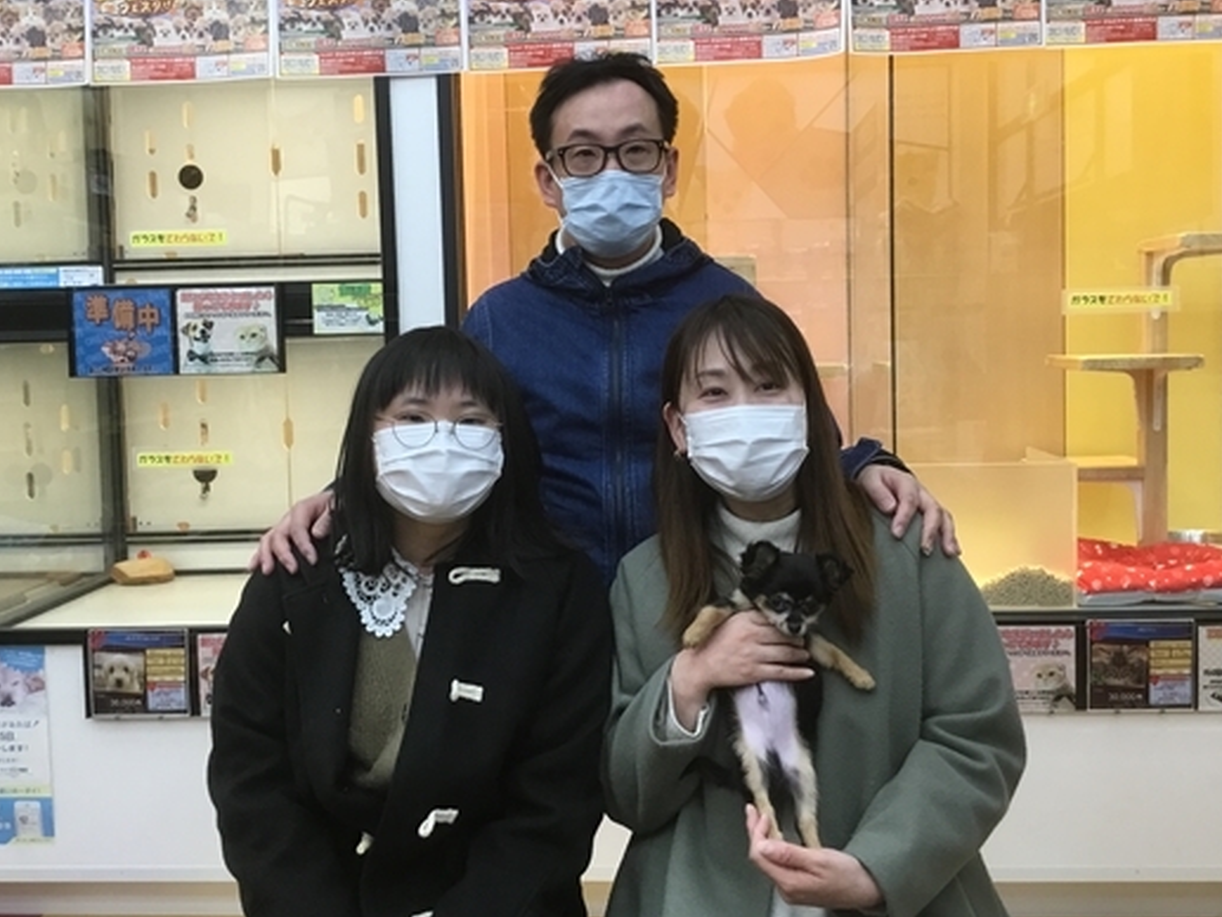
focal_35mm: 36
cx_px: 600
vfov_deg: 39.6
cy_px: 404
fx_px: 1271
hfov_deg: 51.3
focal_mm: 3.3
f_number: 2.4
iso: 40
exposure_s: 1/30
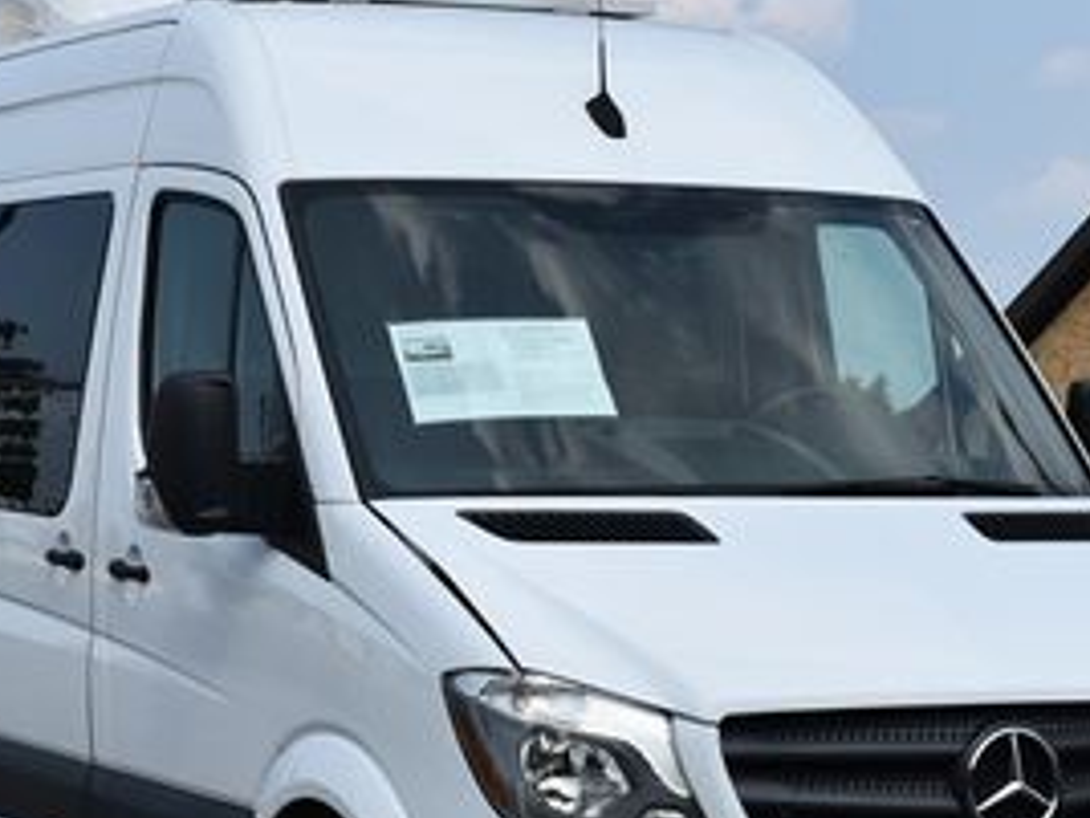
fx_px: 3684
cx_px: 456
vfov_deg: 12.6
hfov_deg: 16.8
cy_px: 568
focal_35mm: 117
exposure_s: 1/320
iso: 100
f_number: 9
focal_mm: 34
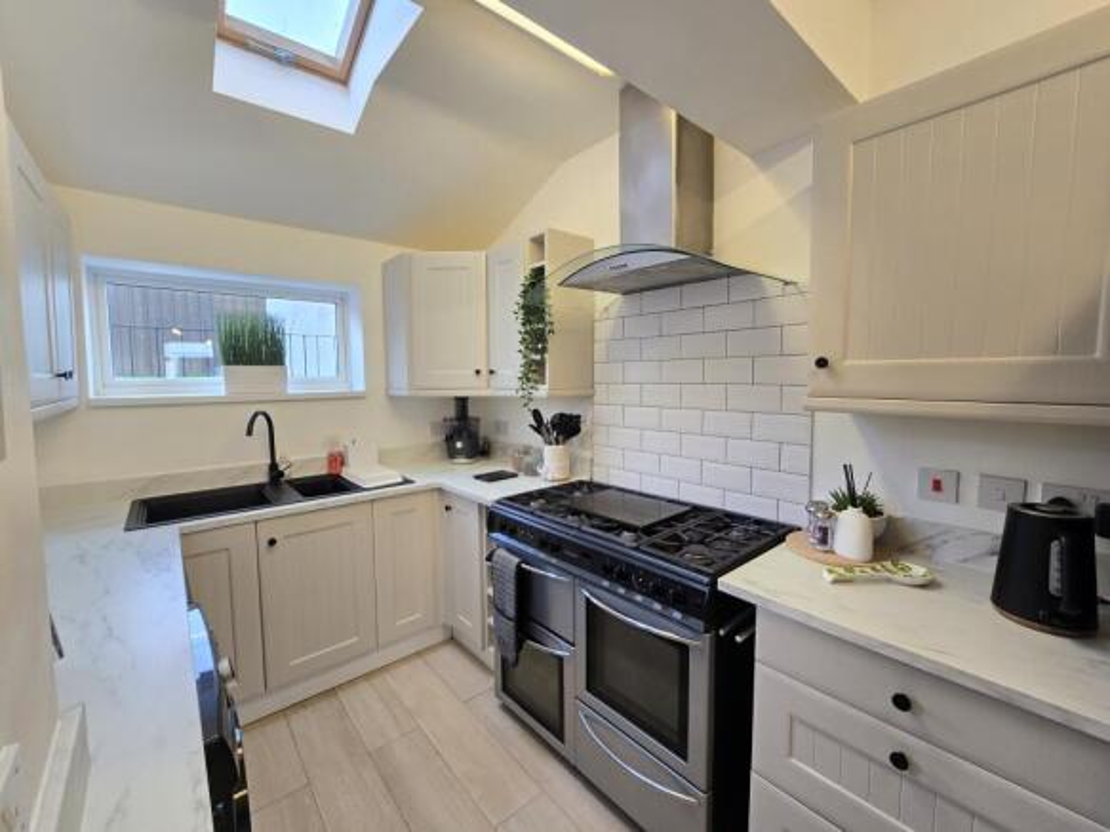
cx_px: 555
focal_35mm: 13
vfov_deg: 89.9
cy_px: 416
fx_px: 417
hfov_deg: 106.2
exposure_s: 1/50
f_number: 2.2
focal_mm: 2.2
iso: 80
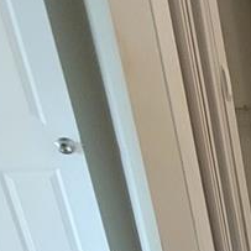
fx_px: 558
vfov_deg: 21.8
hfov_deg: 18.4
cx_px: 480
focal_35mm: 68
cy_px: 359
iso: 400
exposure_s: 1/60
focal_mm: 2.2
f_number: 2.2
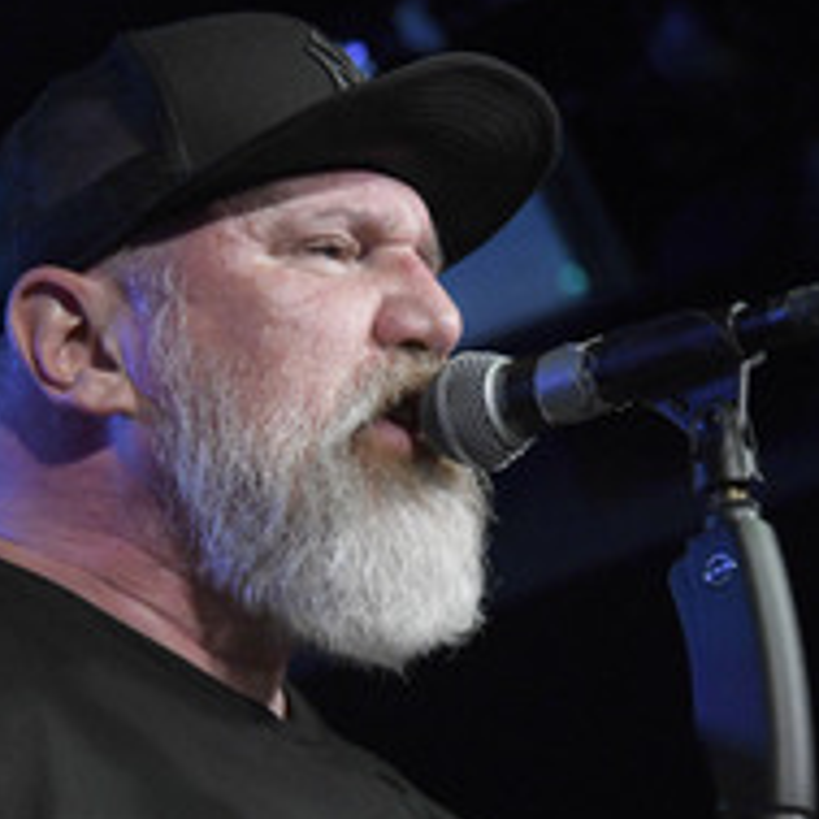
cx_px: 332
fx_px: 4229
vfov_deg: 11.1
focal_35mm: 158
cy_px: 524
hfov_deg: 11.1
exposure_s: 1/125
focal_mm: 78
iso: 3200
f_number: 4
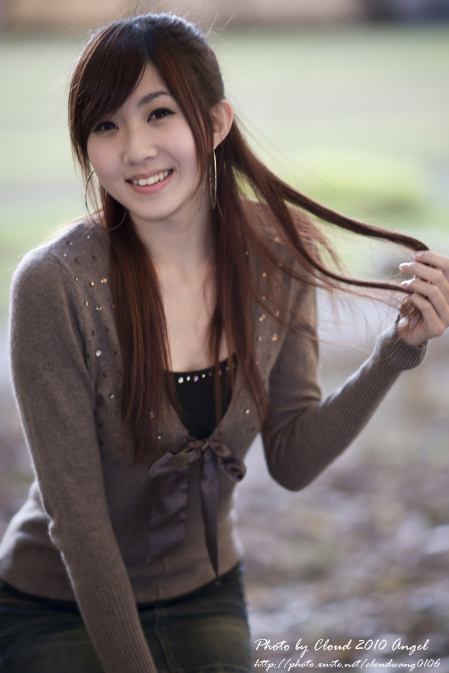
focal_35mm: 135
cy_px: 336
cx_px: 224
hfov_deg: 10.2
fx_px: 2525
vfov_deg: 15.2
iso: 100
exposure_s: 1/125
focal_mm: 135
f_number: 1.8
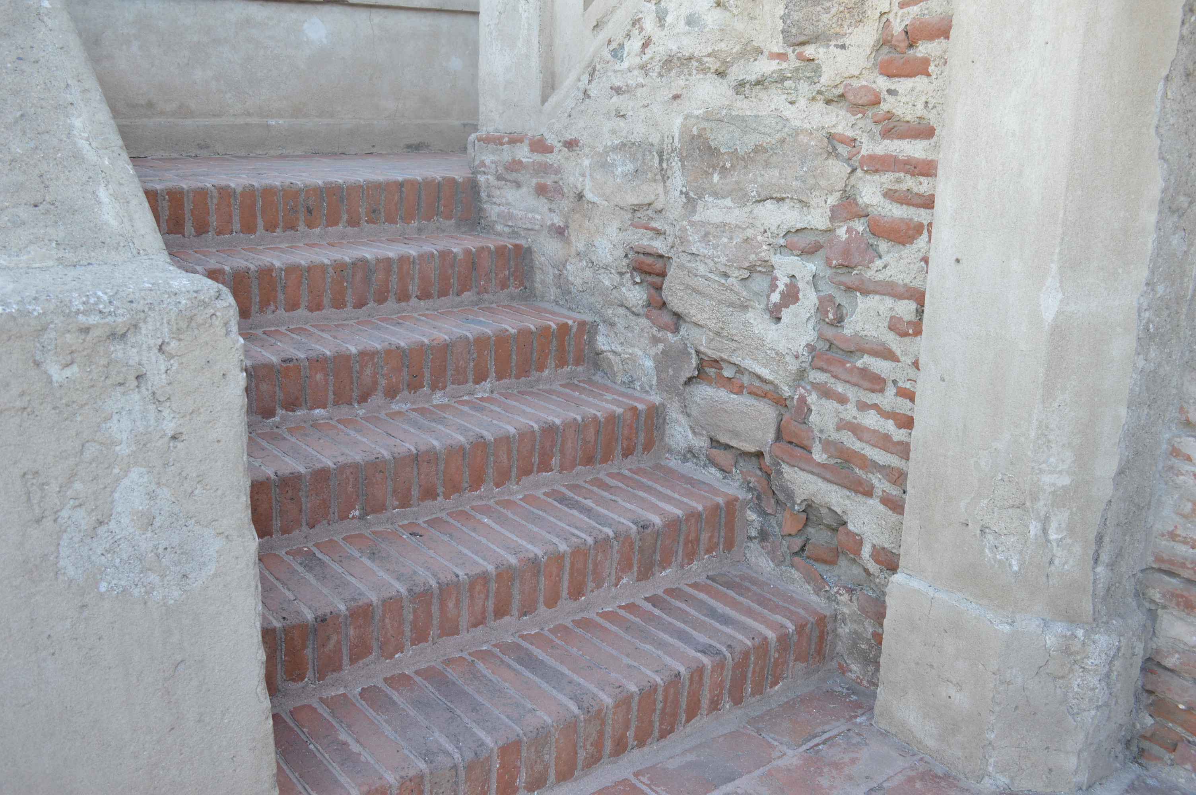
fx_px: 996
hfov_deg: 62.0
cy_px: 398
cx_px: 598
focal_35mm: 30
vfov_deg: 43.5
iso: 400
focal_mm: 20
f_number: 5
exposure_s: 1/100
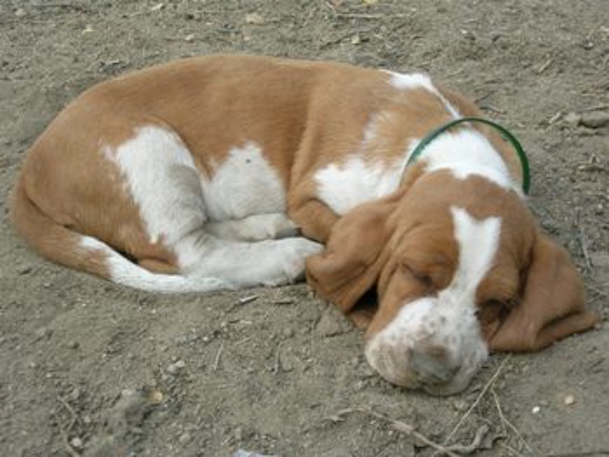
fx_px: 1215
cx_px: 304
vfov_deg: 21.3
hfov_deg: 28.1
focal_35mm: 69
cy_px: 228
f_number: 3.7
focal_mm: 10.5
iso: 50
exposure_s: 1/122
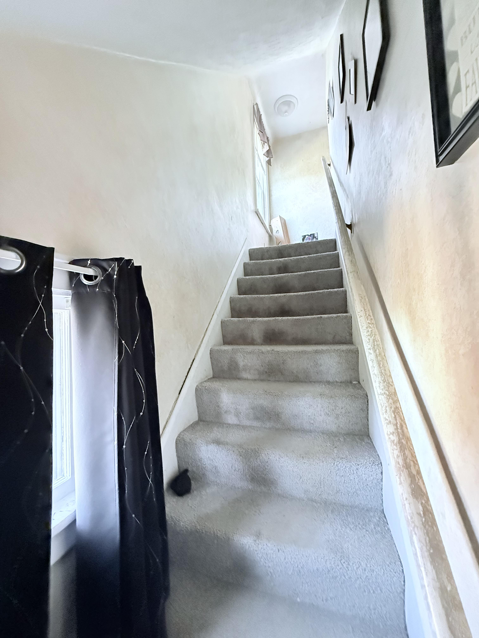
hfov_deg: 85.7
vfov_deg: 102.1
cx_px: 240
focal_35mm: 14
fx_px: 258
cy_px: 319
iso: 1000
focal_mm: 2.22
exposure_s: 1/60
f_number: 2.2
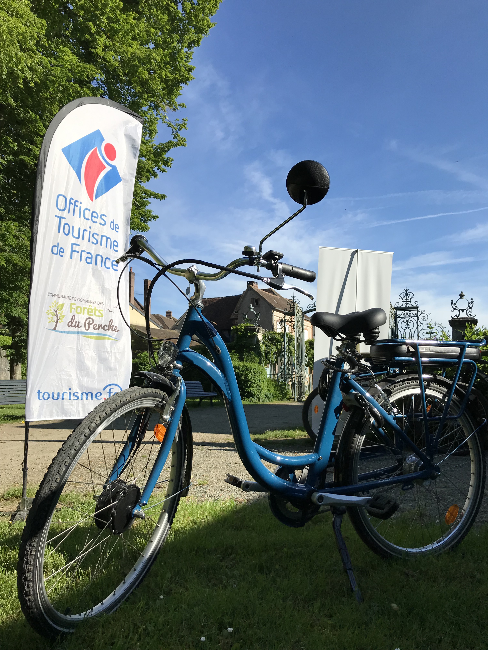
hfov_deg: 49.7
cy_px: 325
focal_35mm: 28
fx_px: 526
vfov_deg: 63.4
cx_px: 244
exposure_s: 1/2591
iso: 20
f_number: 1.8
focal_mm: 3.99
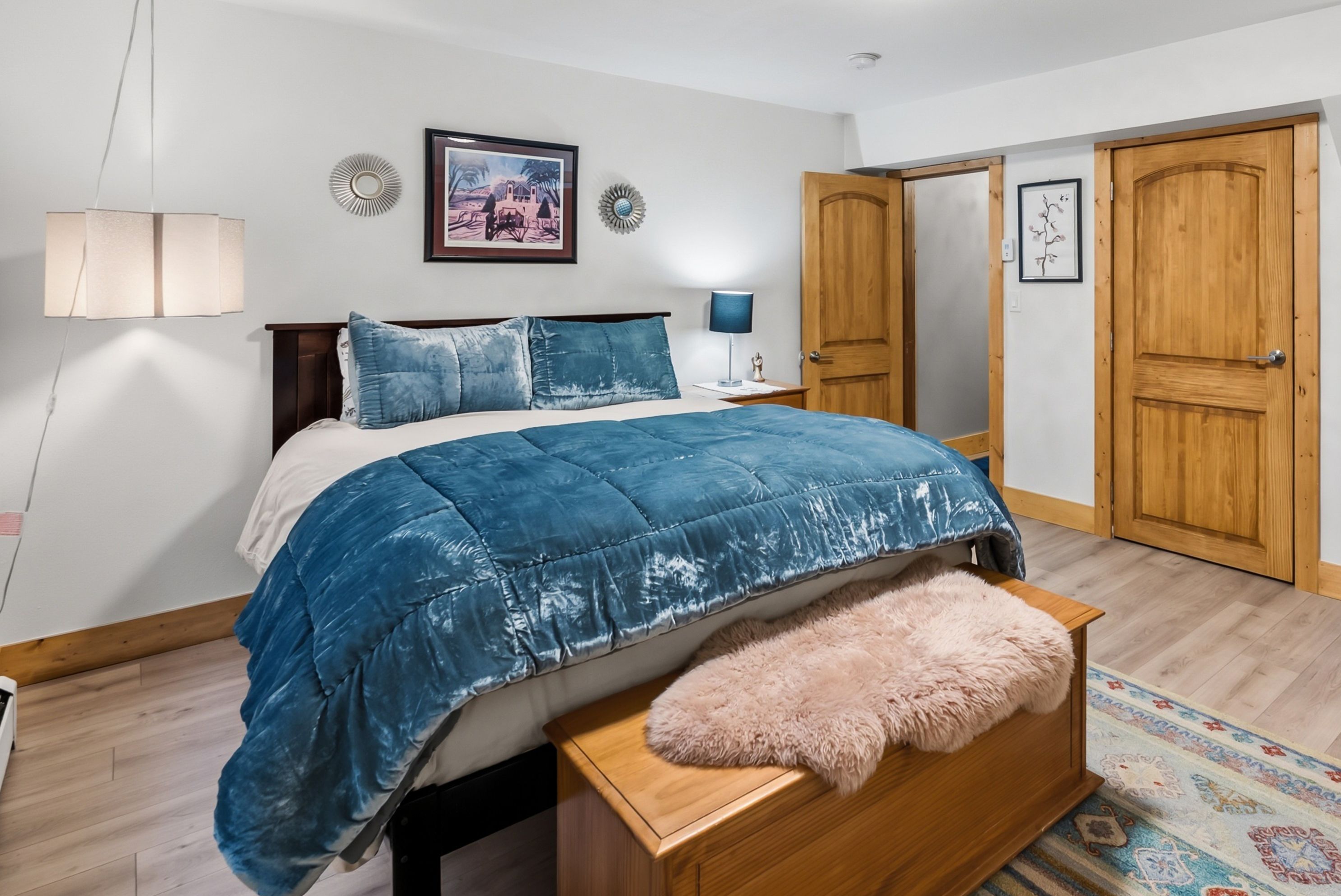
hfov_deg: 82.1
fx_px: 745
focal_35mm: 20
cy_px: 264
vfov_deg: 59.8
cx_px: 849
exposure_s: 1/40
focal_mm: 14
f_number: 7.1
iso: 320
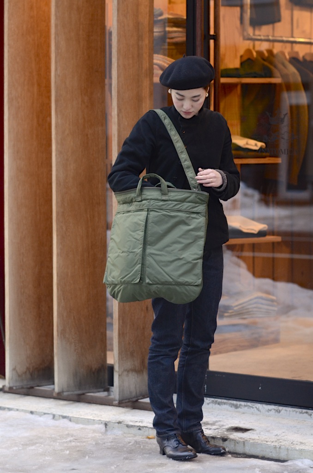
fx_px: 1671
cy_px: 236
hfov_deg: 10.7
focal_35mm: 128
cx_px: 156
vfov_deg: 16.1
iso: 1000
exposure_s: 1/80
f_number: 1.8
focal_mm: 85
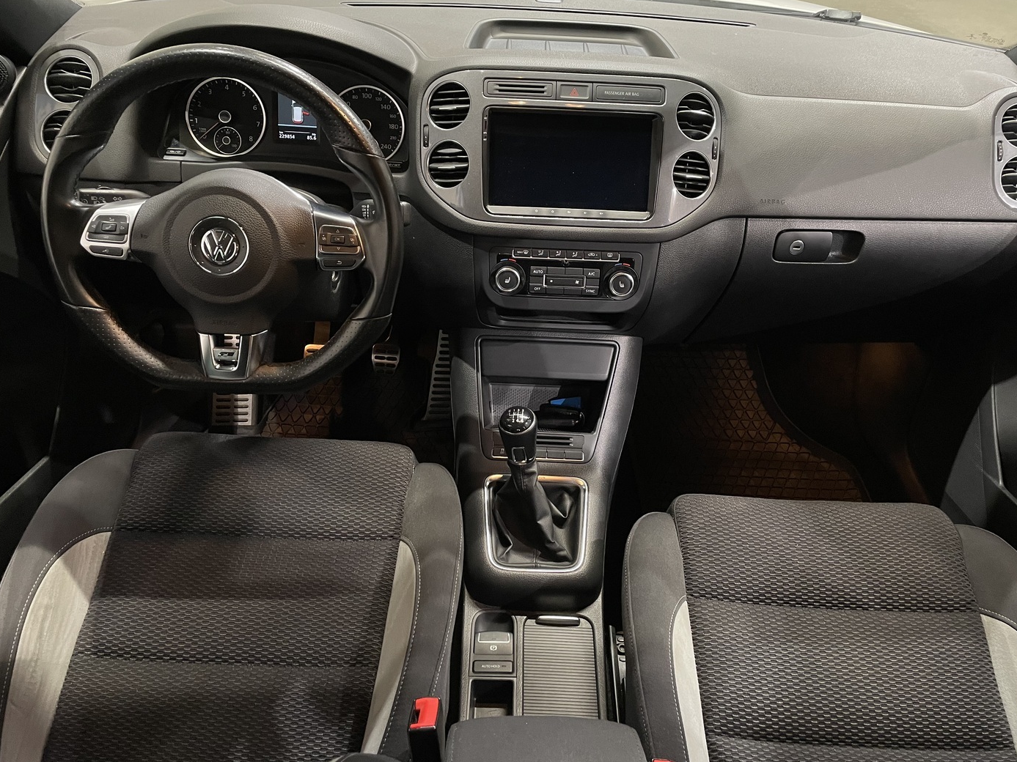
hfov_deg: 65.3
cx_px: 523
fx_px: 793
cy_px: 371
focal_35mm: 27
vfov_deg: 51.3
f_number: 1.6
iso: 160
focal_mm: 4.2
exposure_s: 1/50
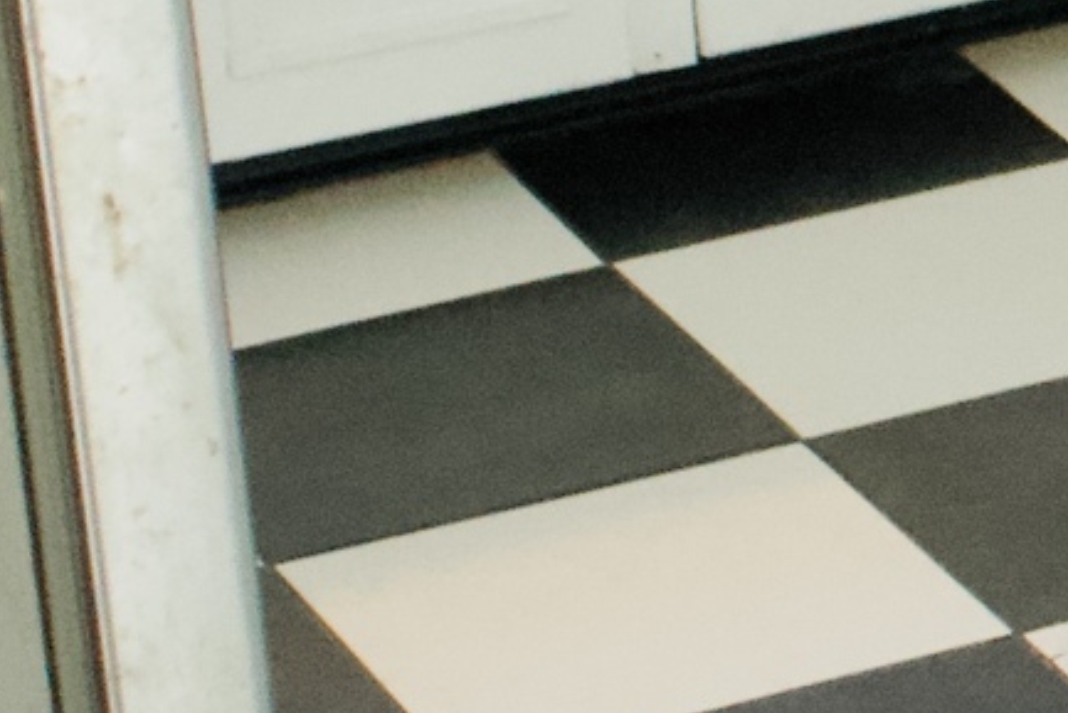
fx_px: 7152
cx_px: 2393
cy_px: -96
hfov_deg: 8.0
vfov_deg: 5.7
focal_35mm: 241
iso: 4000
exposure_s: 1/200
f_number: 4
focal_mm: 34
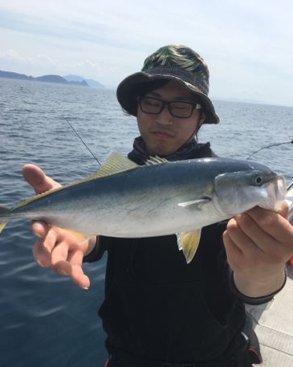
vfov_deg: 57.1
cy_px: 198
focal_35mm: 31
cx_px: 145
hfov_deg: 47.1
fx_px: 336
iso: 25
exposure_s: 1/2653
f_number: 2.2
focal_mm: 4.15
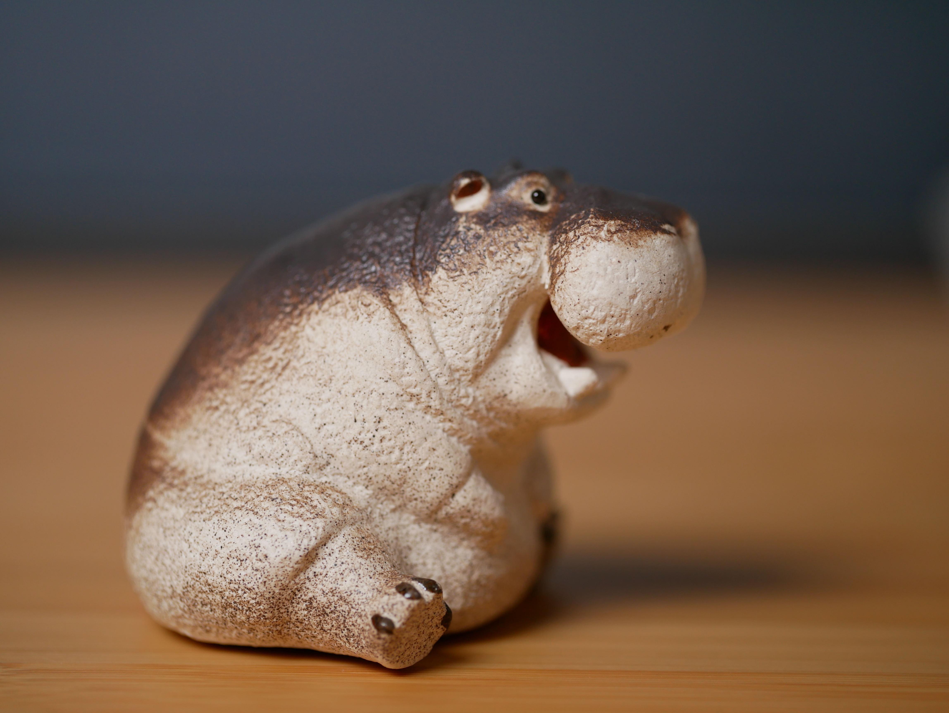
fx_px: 2468
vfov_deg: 16.4
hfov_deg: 21.8
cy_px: 356
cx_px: 474
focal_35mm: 90
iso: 200
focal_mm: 45
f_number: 2.8
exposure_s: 1/125
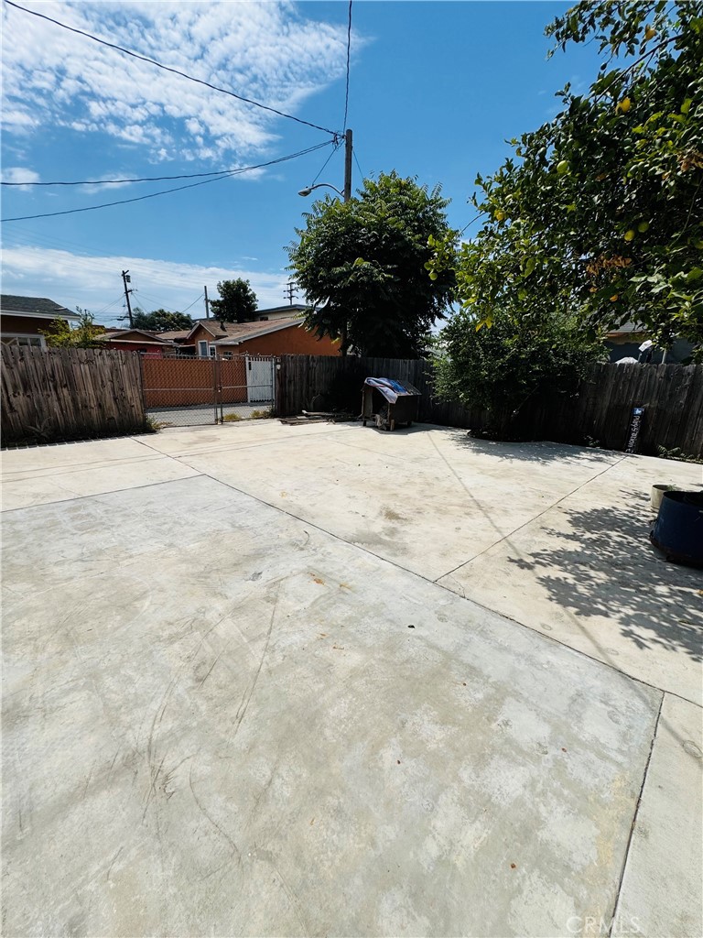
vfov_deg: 102.1
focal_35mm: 14
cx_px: 352
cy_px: 469
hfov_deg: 85.7
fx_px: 379
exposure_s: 1/3906
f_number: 2.2
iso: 40
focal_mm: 2.22
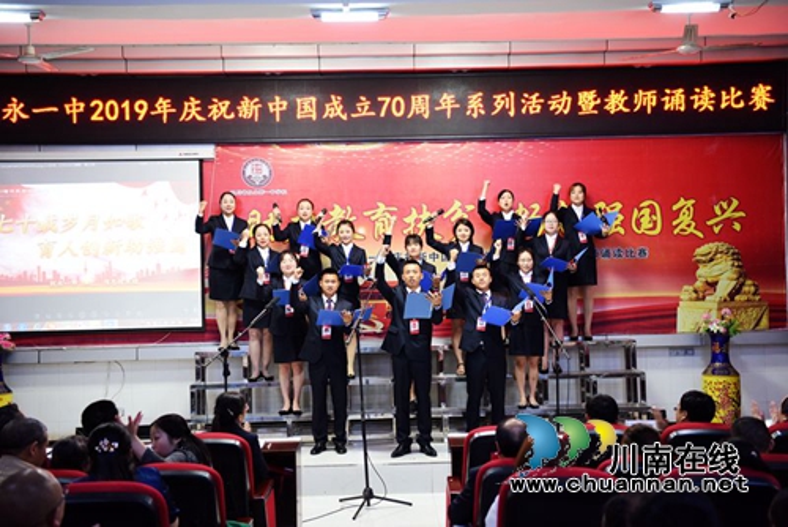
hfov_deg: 42.7
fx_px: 1007
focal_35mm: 46
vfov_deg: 29.3
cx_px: 394
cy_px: 264
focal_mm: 46
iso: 1000
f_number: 2.8
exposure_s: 1/50
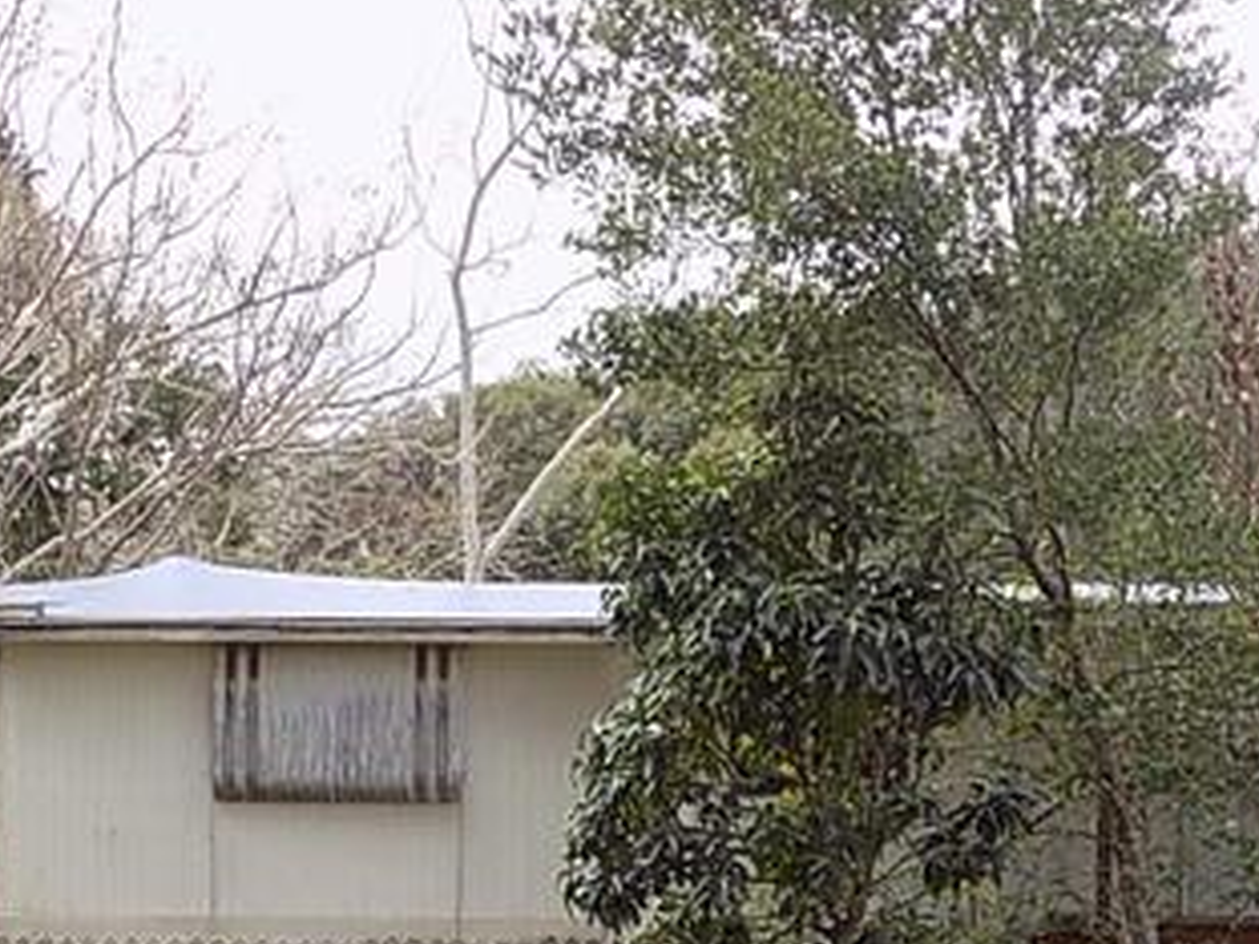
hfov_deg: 25.3
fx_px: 2801
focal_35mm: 77
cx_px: 601
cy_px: 916
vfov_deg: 18.7
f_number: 3.3
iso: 80
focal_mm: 5.3
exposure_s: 1/200
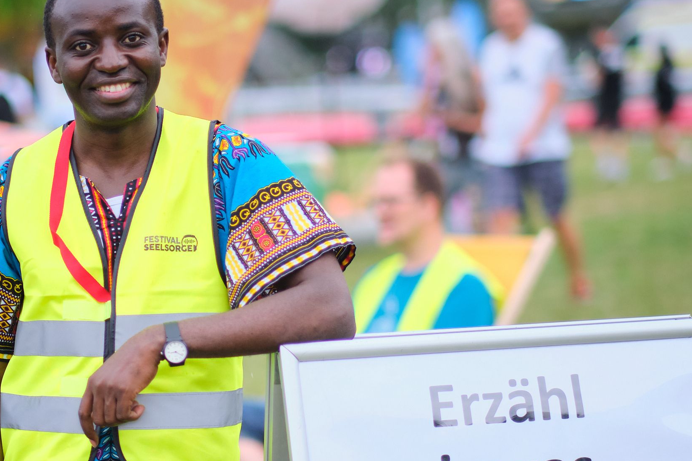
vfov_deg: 9.0
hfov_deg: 13.4
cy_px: 321
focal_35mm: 153
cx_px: 278
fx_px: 2941
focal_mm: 56
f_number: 1.2
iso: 500
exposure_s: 1/1250
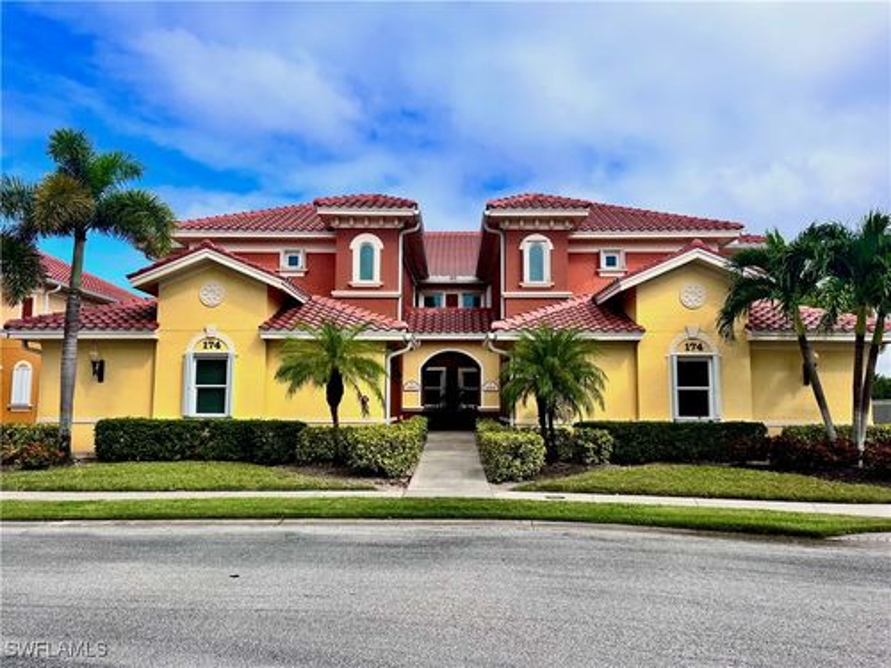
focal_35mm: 26
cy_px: 334
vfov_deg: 53.1
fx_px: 669
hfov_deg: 67.3
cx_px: 446
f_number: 1.6
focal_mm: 5.1
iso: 50
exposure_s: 1/4484
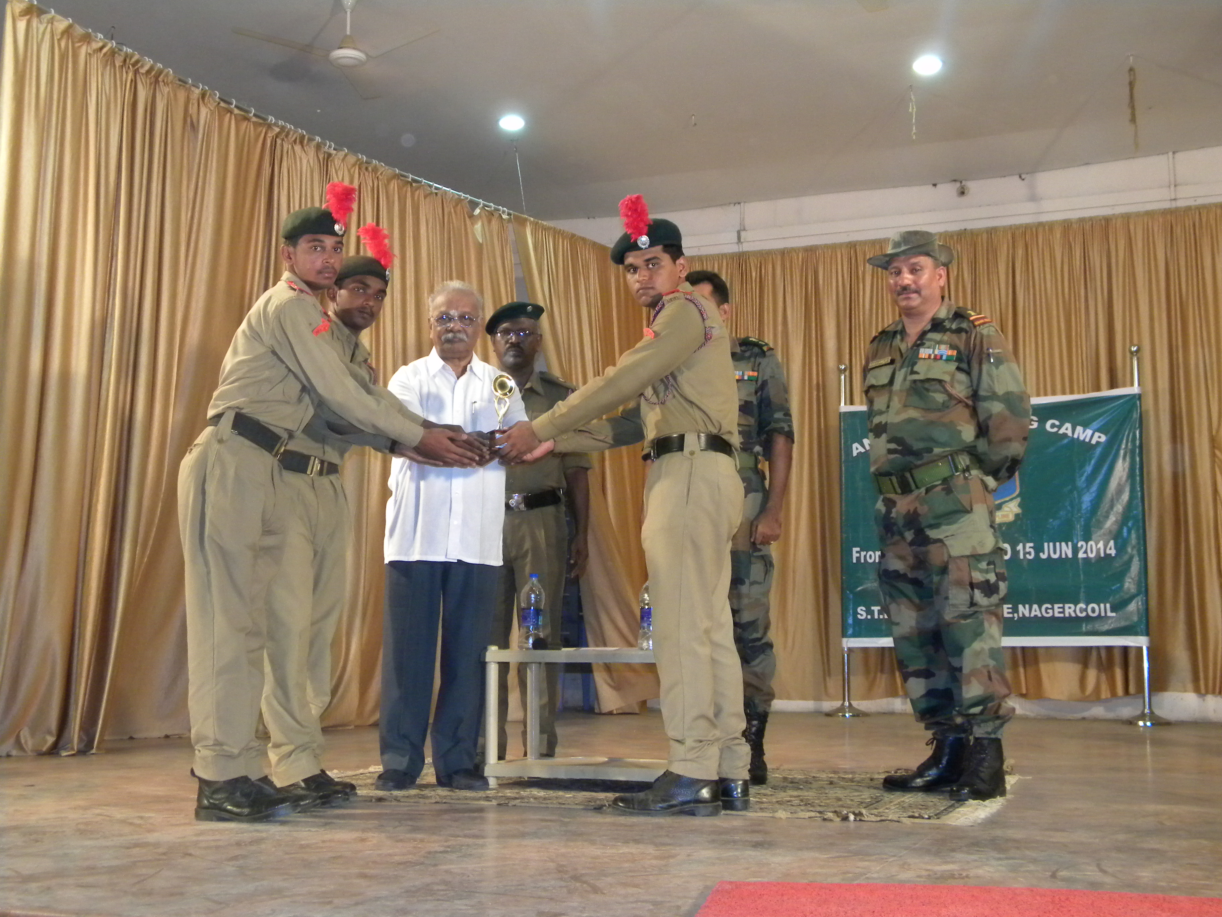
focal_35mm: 41
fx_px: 1447
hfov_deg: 45.8
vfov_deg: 35.1
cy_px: 458
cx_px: 611
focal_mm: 7.3
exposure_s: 1/30
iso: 400
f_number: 3.8
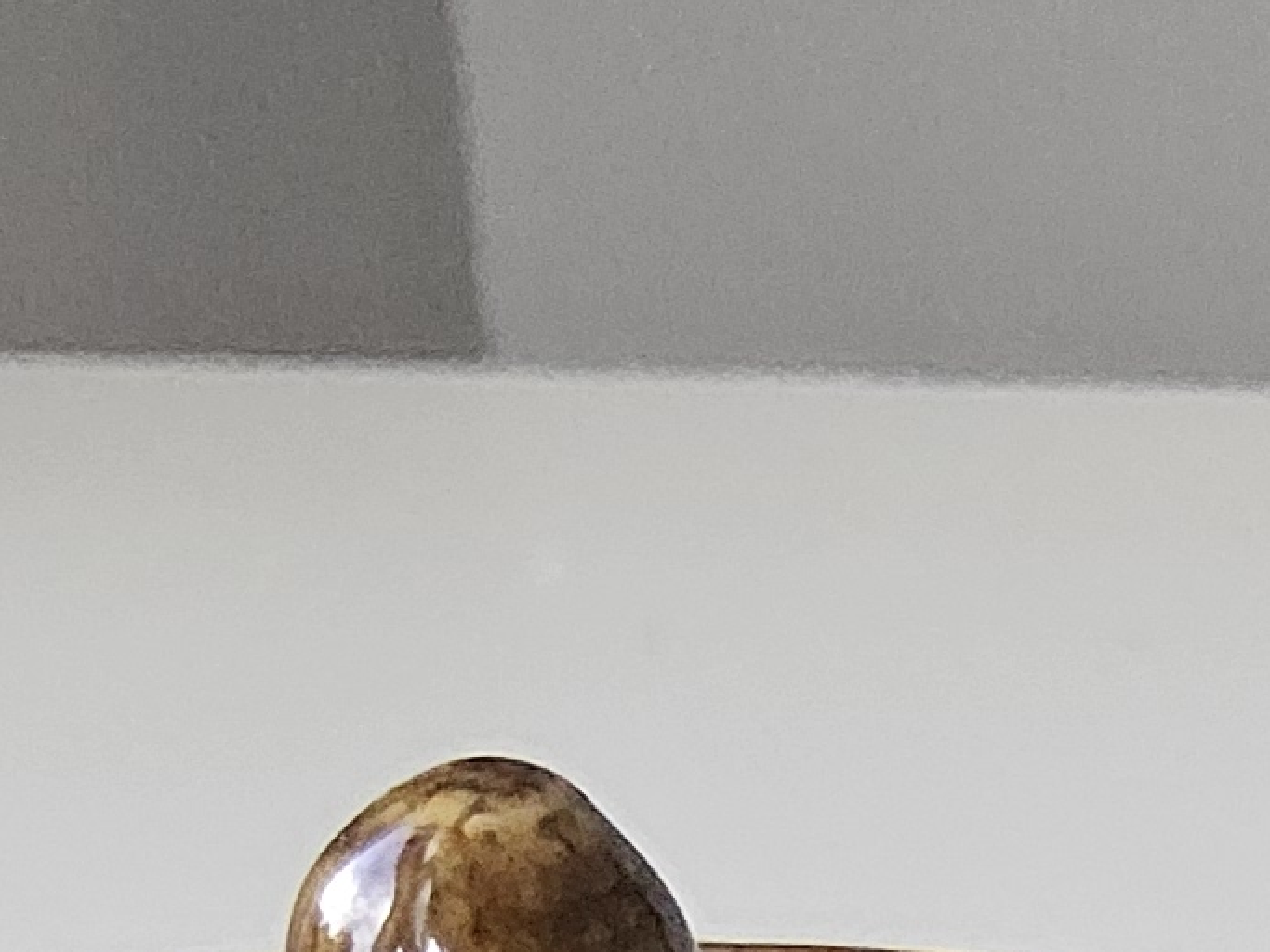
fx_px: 5099
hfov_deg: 13.6
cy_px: 2549
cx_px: 1692
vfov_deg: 9.2
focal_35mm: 139
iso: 1000
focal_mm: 3.08
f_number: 2
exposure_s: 1/120
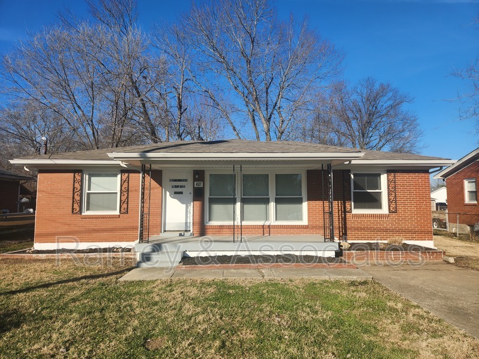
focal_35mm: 23
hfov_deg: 73.9
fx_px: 318
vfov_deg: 58.9
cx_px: 240
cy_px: 180
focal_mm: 5.4
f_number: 1.8
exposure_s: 1/1844
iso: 20
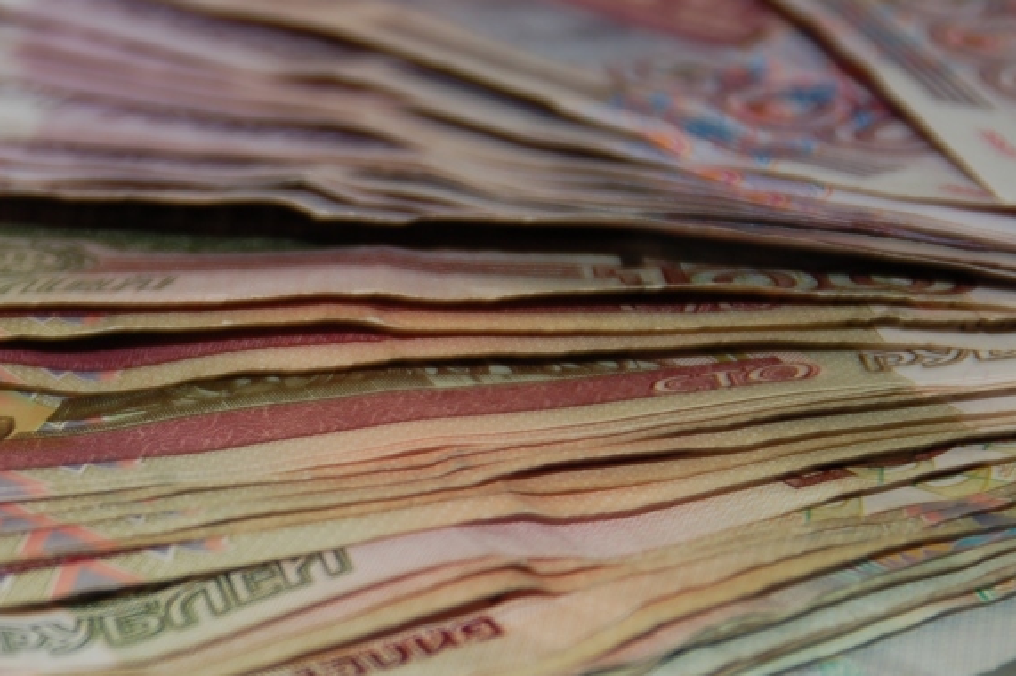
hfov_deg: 13.1
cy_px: 533
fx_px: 4400
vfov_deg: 8.8
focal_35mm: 156
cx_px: 109
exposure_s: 1/60
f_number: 4.5
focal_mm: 58
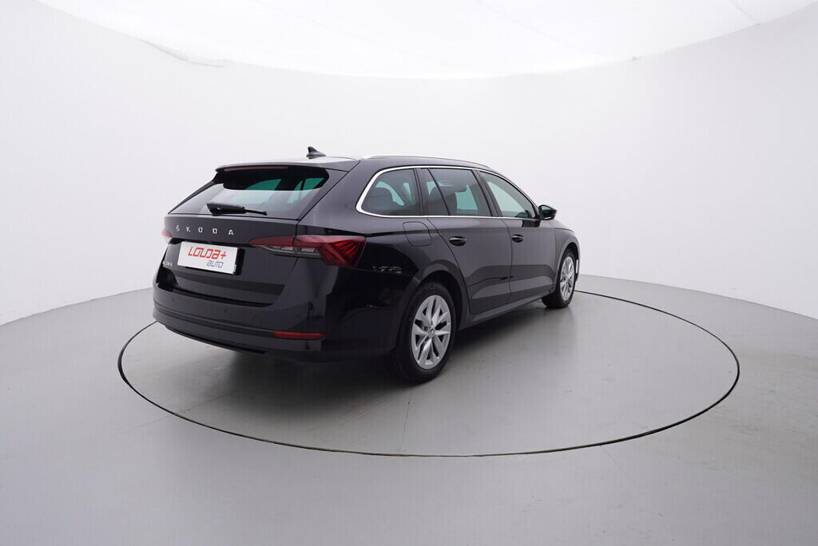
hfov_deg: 77.3
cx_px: 409
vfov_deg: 56.2
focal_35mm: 22
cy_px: 273
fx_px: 512
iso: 200
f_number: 5
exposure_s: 1/80
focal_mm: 15
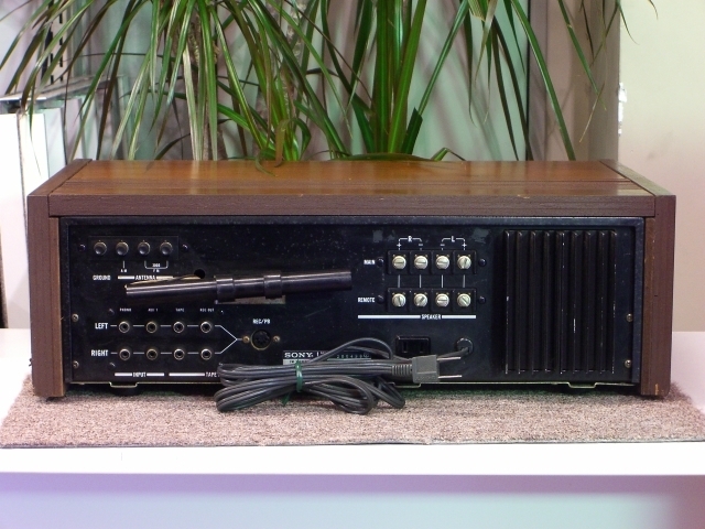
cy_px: 264
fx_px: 2322
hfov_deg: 17.3
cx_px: 352
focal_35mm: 114
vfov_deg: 13.0
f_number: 5.1
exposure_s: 1/10
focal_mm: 23.7
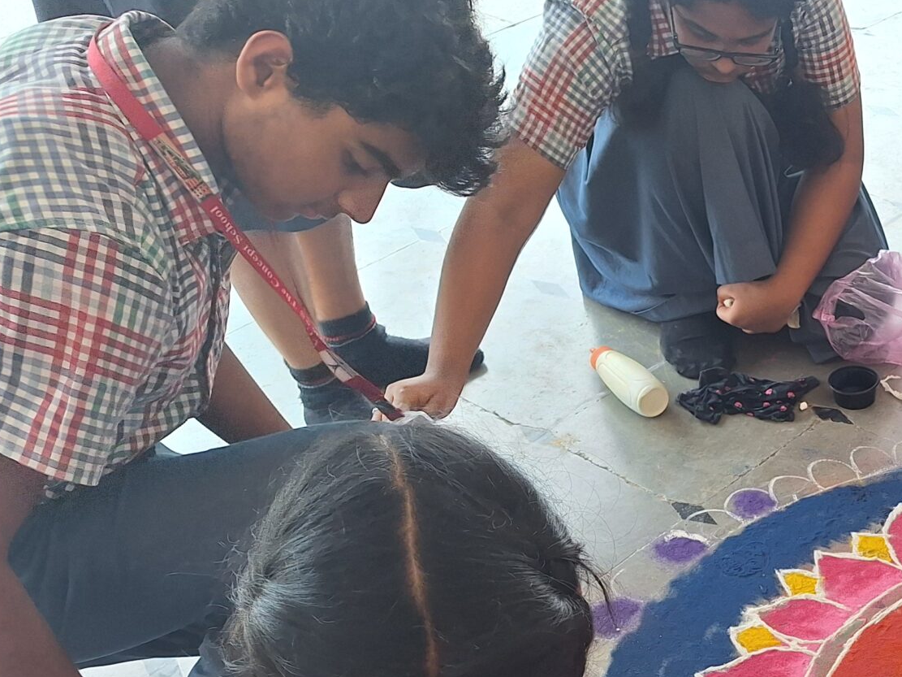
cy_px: 674
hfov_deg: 31.8
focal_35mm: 53
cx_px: 1002
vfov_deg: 26.1
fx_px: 1381
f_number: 1.8
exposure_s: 1/203
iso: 40
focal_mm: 5.54
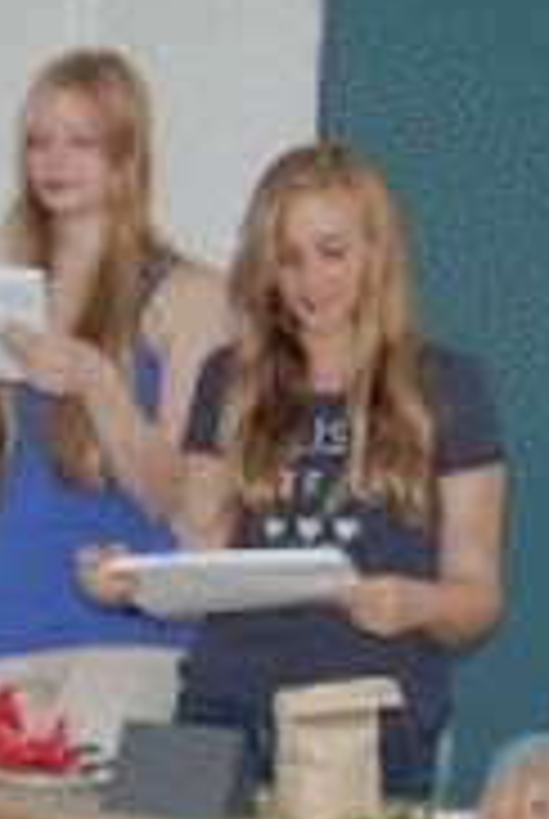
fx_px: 3441
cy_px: 459
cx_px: -54
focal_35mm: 151
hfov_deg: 9.0
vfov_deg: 13.6
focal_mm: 34
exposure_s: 1/60
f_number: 4.5
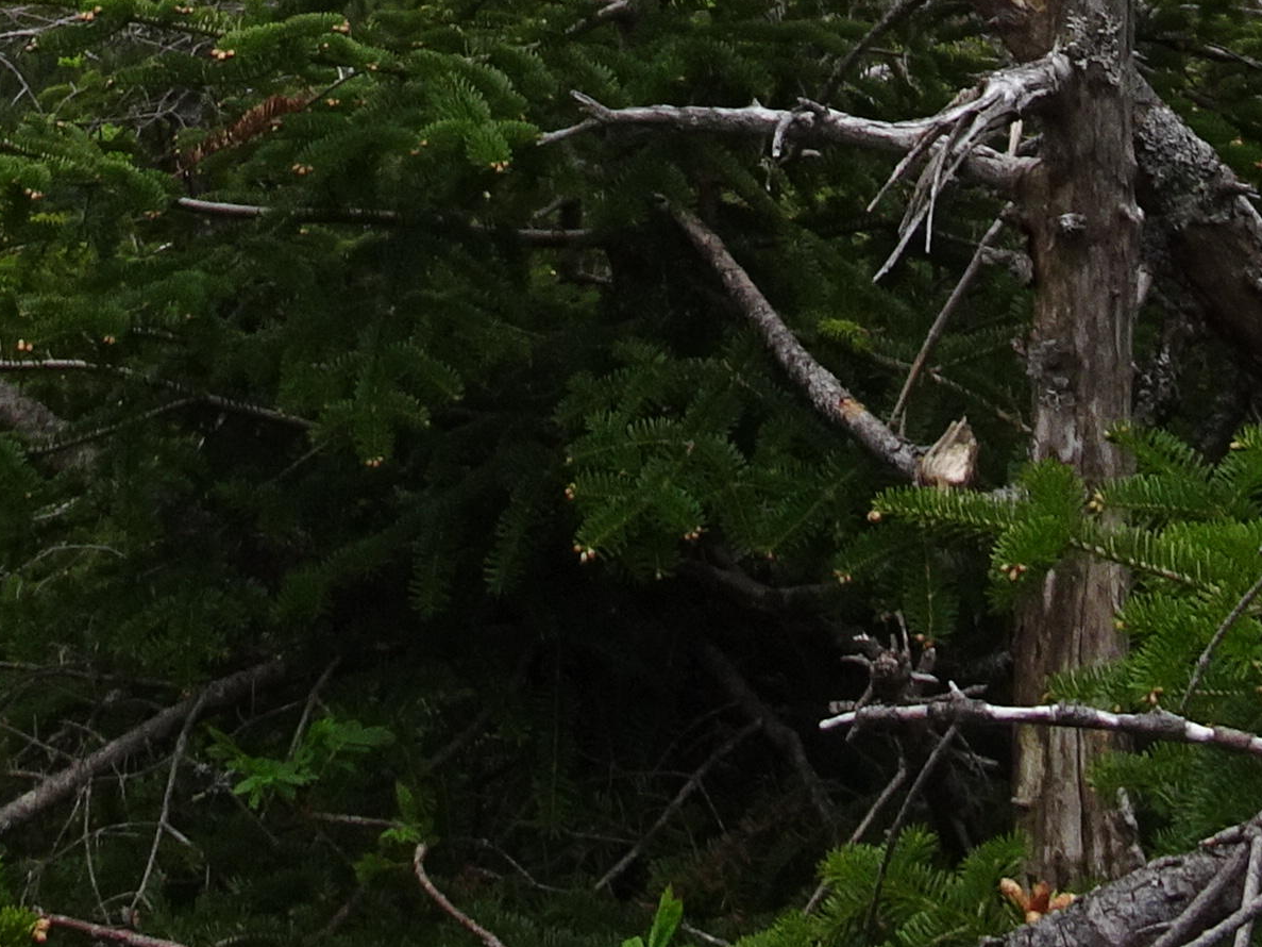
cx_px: 245
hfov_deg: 19.6
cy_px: -1004
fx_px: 3609
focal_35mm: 99
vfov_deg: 12.8
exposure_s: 1/200
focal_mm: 4.1
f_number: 3.5
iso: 80
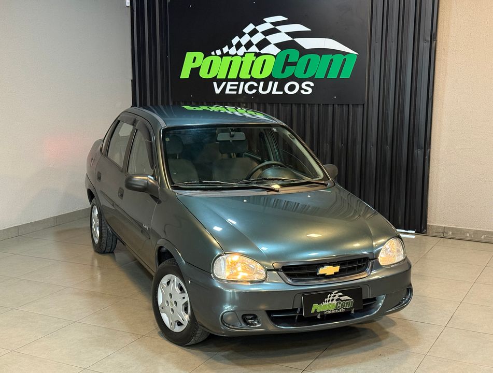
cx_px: 246
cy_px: 186
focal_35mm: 48
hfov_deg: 39.5
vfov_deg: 30.4
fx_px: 686
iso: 400
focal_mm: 6.76
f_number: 1.78
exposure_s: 1/40
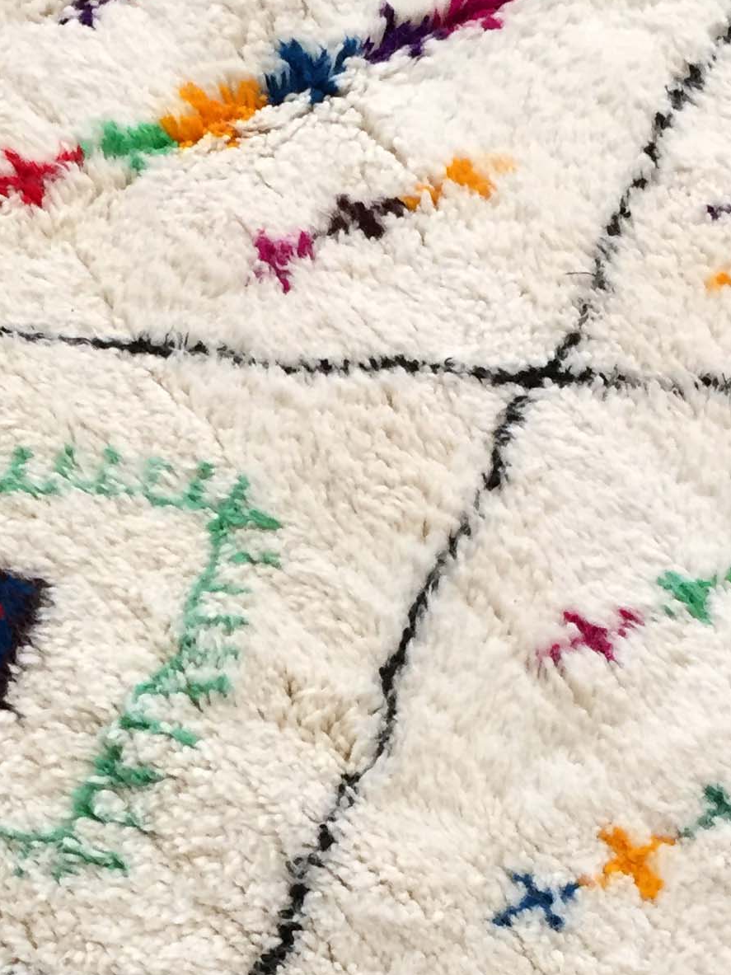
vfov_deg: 24.0
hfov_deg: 18.2
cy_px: 799
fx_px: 2253
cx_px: 124
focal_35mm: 80
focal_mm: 4.15
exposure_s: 1/33
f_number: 2.2
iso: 125
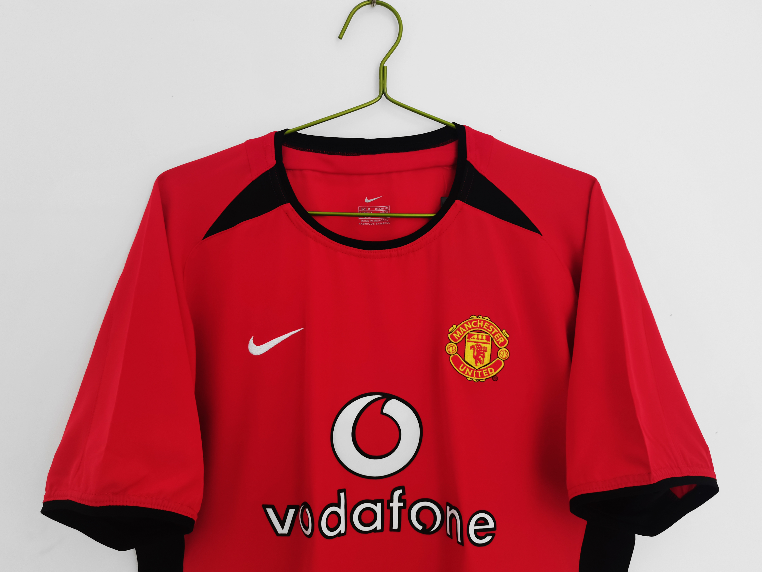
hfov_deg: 67.3
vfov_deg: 53.1
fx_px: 572
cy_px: 286
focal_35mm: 26
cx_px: 381
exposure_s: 1/50
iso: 160
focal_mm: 5.58
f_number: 1.8
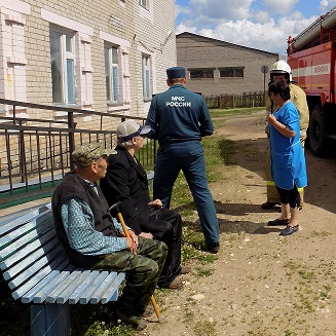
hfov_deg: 39.8
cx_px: 279
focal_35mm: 40
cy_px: 106
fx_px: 439
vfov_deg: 41.2
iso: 80
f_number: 9.9
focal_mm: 4
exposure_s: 1/160
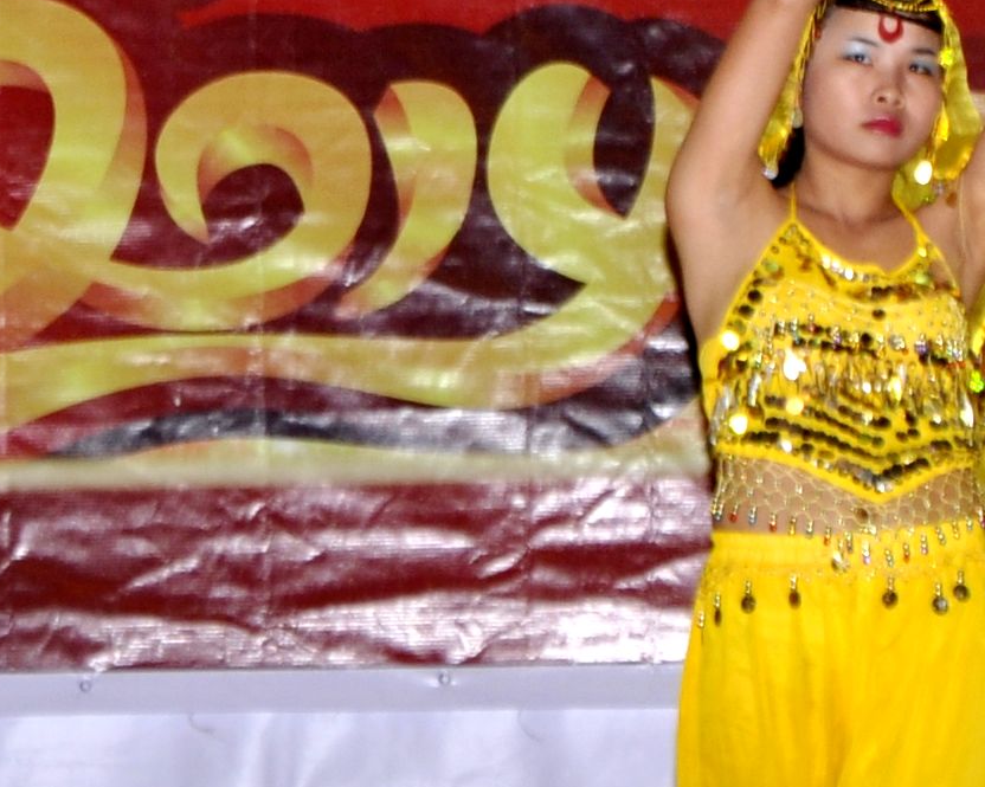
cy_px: 189
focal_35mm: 232
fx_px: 6761
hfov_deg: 8.3
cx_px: 38
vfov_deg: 6.7
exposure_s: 1/200
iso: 200
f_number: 4
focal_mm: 32
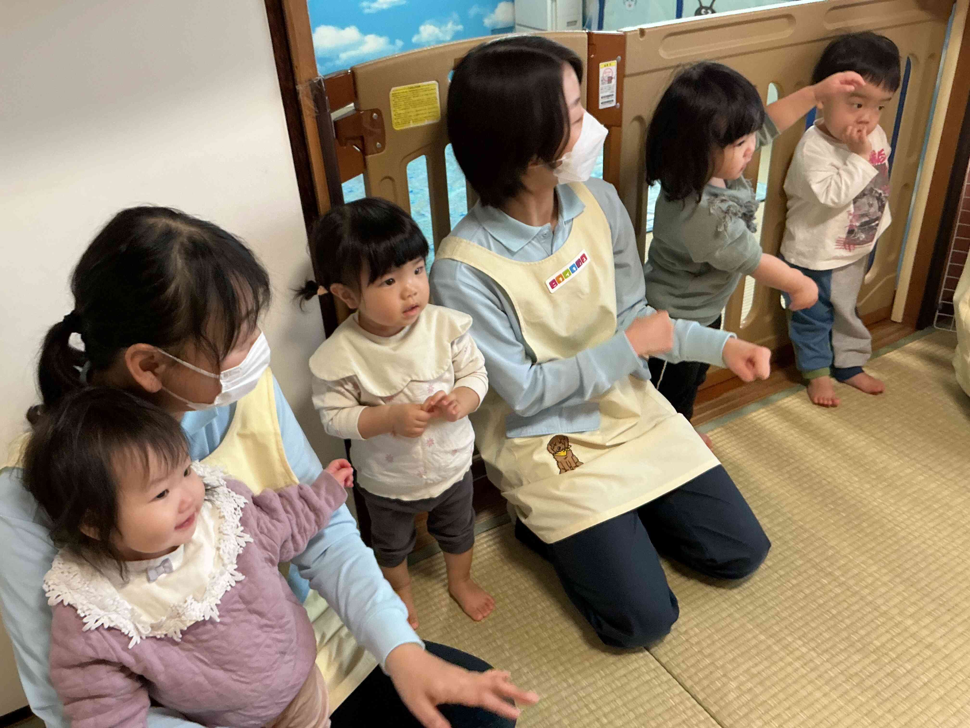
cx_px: 485
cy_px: 364
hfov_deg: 61.7
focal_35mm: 29
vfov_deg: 48.2
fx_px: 813
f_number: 1.8
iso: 160
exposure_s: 1/60
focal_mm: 3
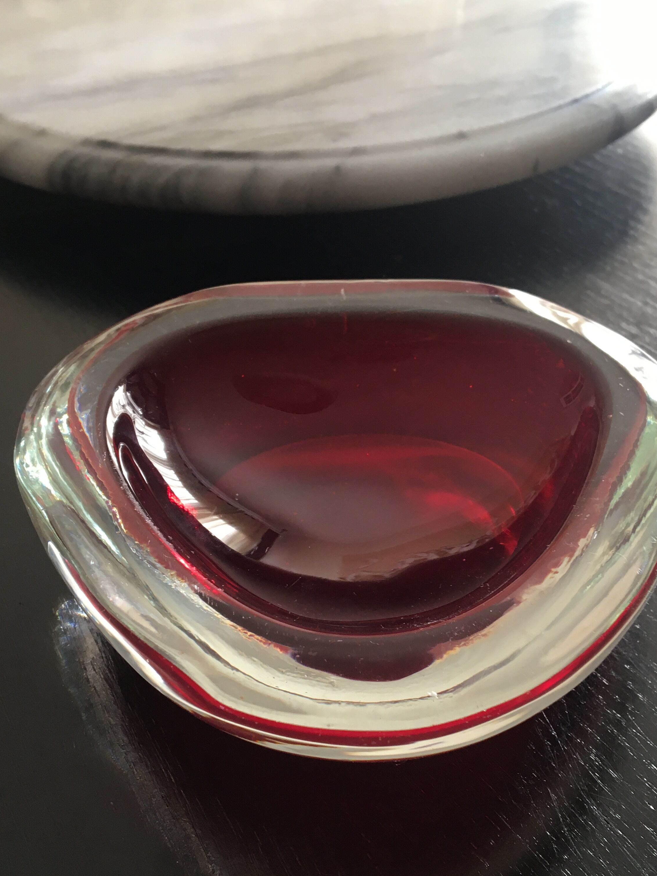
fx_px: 987
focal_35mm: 39
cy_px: 514
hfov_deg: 36.8
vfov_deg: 47.6
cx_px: 337
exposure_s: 1/33
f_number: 2.2
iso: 64
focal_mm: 4.15
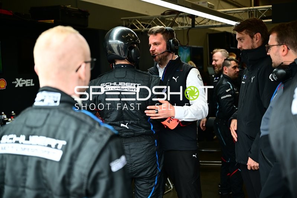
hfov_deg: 42.7
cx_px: 148
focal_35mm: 46
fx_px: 380
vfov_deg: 29.3
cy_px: 99
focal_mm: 46
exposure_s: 1/640
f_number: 2.8
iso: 1250
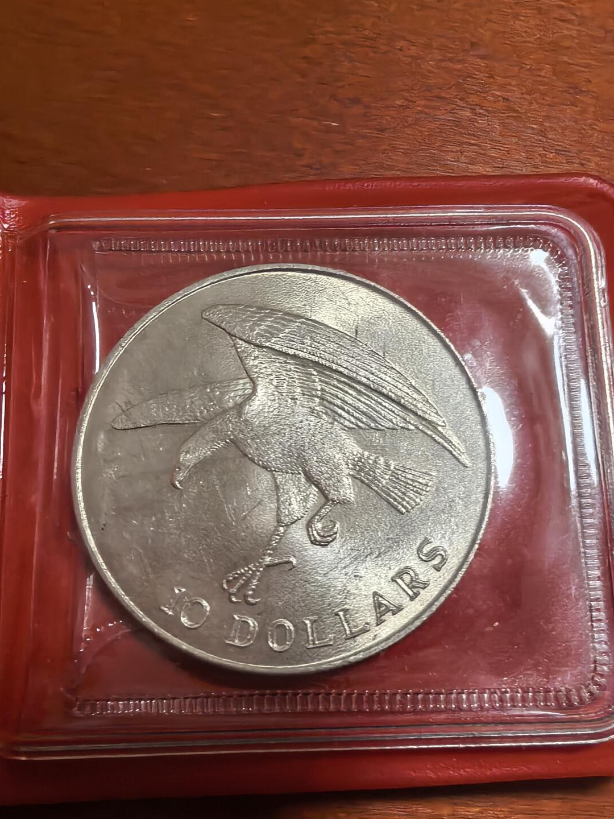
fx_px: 709
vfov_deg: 59.4
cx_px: 341
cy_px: 496
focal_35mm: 30
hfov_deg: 46.7
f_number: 2.2
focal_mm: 1.68
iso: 400
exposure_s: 1/30
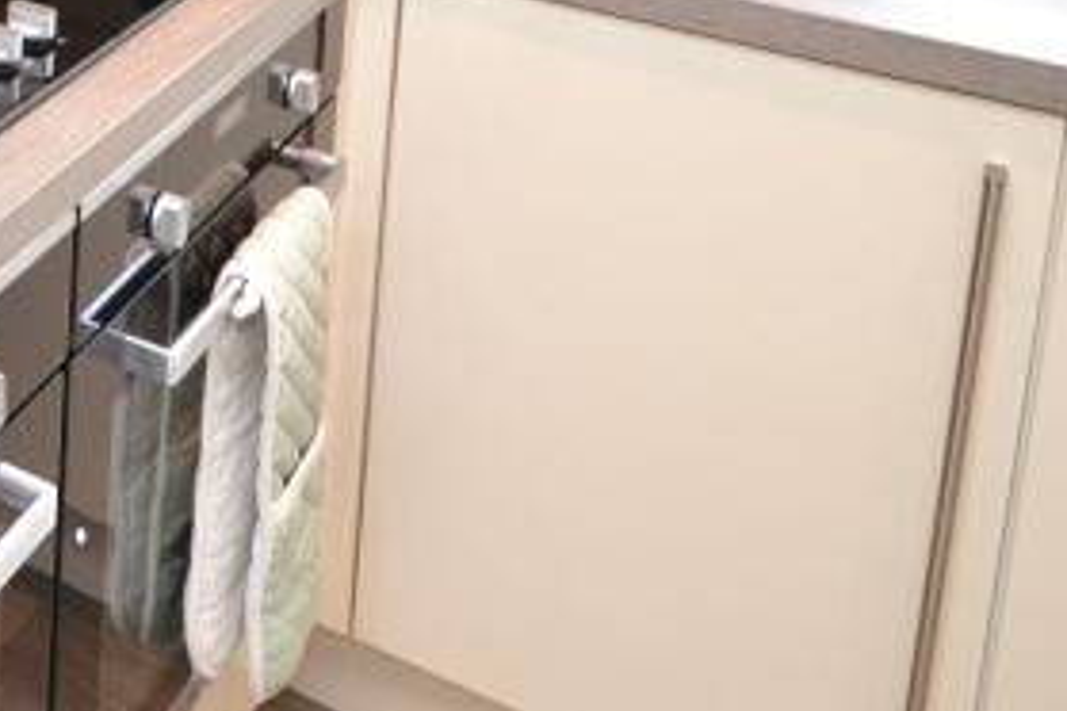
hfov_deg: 29.1
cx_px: -333
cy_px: -430
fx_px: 1630
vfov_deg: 20.2
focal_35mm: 55
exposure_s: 1/60
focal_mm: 10
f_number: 3.5
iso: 560
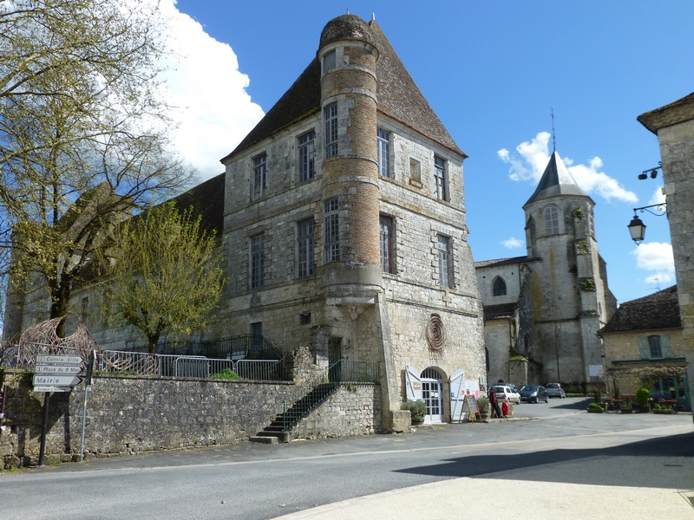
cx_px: 347
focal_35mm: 30
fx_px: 601
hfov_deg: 60.0
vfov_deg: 46.8
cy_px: 260
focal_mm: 5.4
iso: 100
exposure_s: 1/1000
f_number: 4
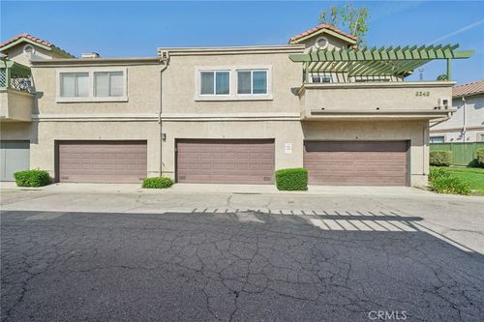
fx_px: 188
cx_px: 242
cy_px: 161
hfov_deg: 104.3
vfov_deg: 81.2
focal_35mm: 14
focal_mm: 14
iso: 100
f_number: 9
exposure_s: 1/250
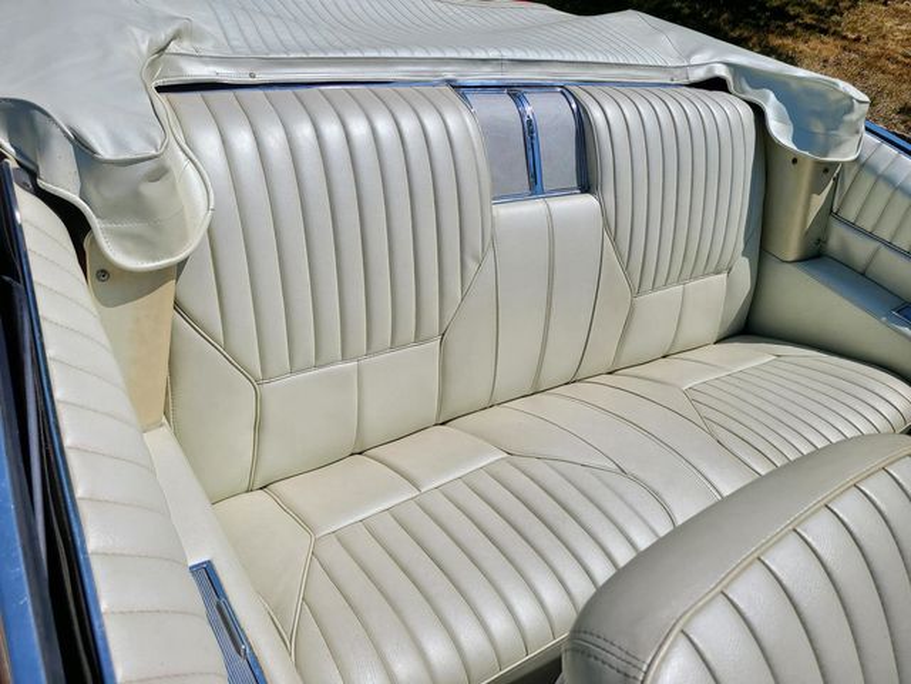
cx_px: 456
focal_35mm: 26
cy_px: 342
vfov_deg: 53.1
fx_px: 684
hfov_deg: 67.3
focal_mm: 5.4
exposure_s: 1/5519
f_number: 1.8
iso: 40
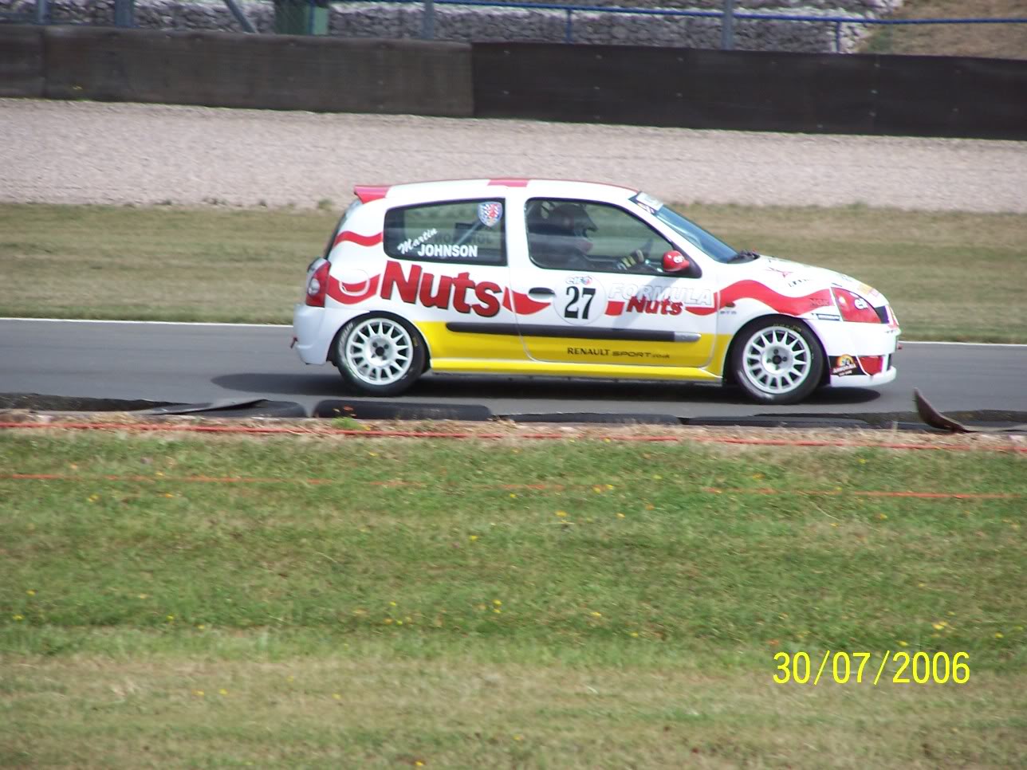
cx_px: 514
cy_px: 385
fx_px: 11274
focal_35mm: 380
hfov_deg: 5.2
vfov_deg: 3.9
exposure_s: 1/750
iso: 80
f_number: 3.7
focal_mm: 63
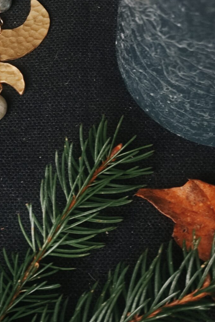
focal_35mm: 120
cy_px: 32
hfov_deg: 11.3
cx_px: -3
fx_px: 1076
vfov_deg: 16.8
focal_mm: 6.19
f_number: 1.65
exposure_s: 1/25
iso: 125
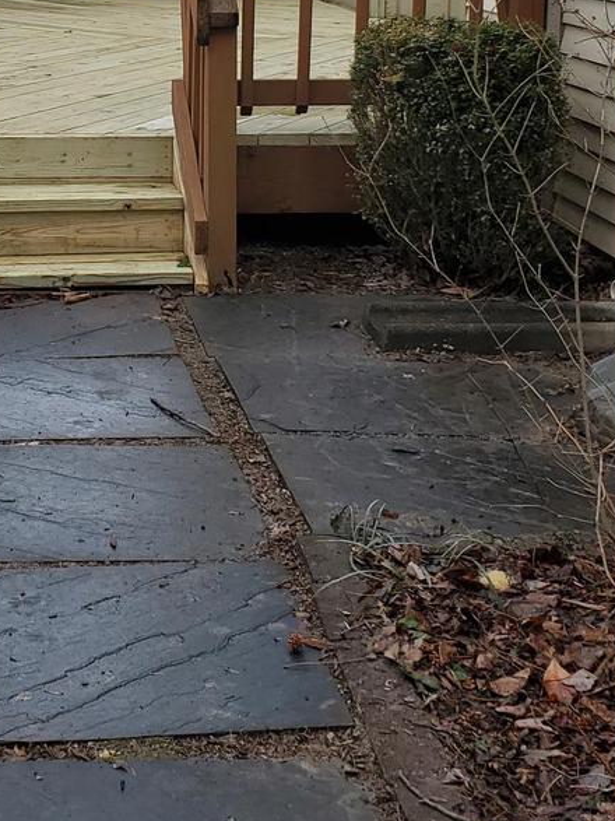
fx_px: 1611
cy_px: 141
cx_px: 116
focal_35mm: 68
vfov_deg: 27.9
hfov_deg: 21.3
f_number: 2.4
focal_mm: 4.3
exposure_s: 1/121
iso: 50
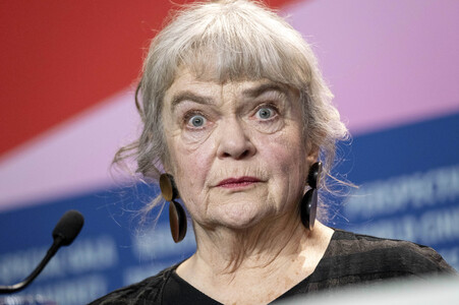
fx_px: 2675
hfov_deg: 9.8
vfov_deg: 6.5
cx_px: 230
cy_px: 152
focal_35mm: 210
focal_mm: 140
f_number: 2.8
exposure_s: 1/300
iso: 2000
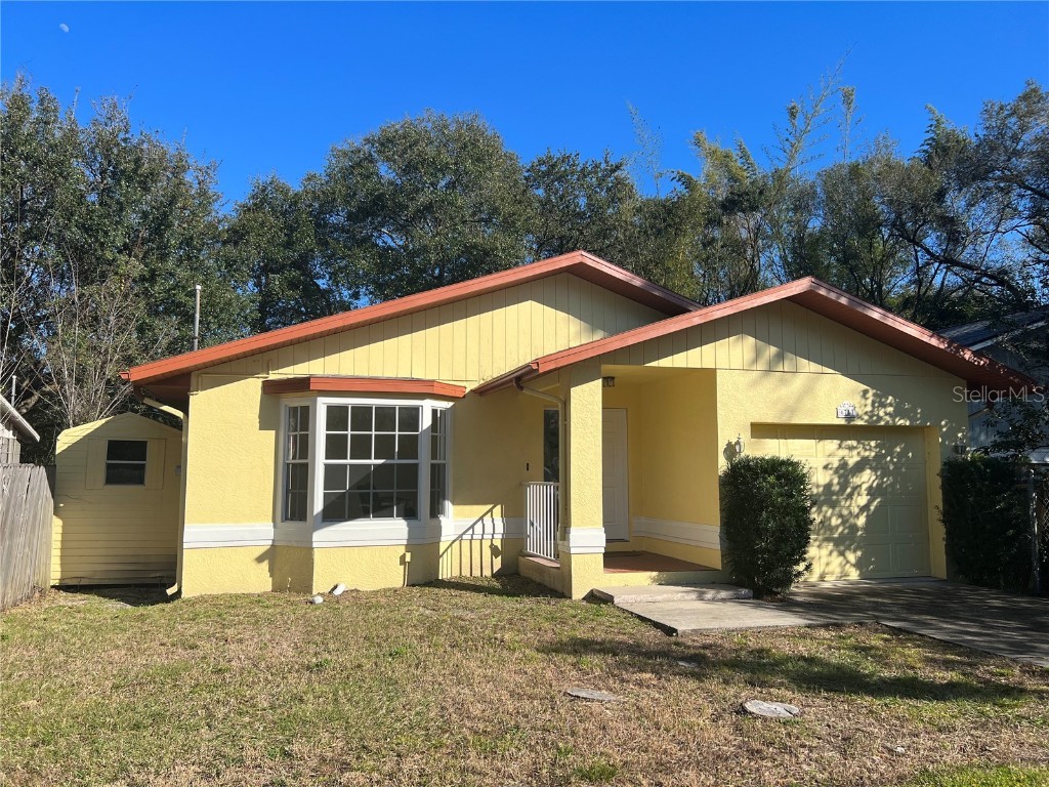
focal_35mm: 26
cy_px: 394
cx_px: 524
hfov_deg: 67.3
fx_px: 788
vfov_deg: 53.1
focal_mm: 5.7
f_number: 1.5
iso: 50
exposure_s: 1/4444
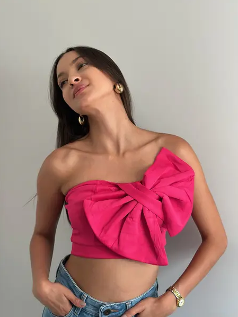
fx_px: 449
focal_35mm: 49
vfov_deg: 38.9
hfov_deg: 29.7
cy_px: 156
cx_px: 118
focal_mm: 6.86
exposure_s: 1/172
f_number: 1.78
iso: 100
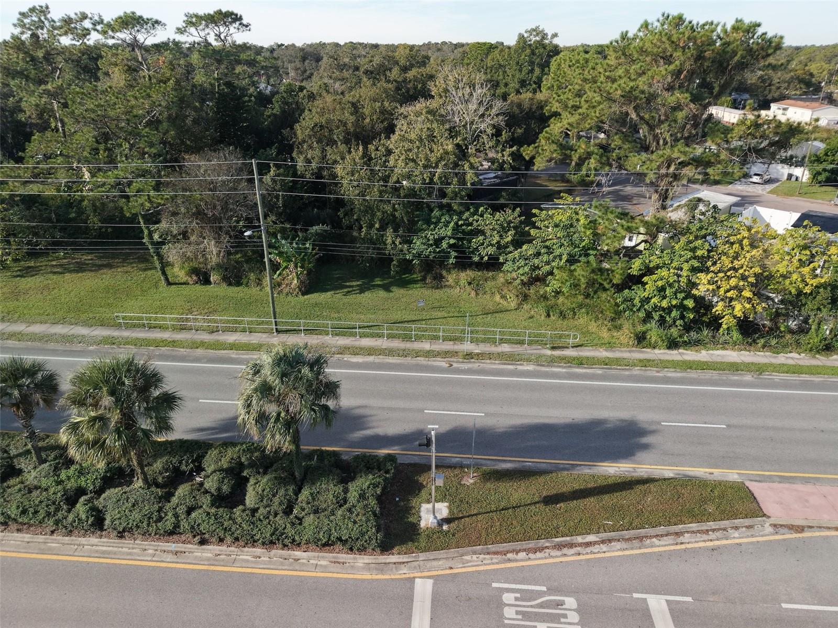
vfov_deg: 56.8
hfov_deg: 71.6
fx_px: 581
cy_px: 314
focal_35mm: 24
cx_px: 419
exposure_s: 1/1250
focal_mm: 8.67
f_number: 1.8
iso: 270
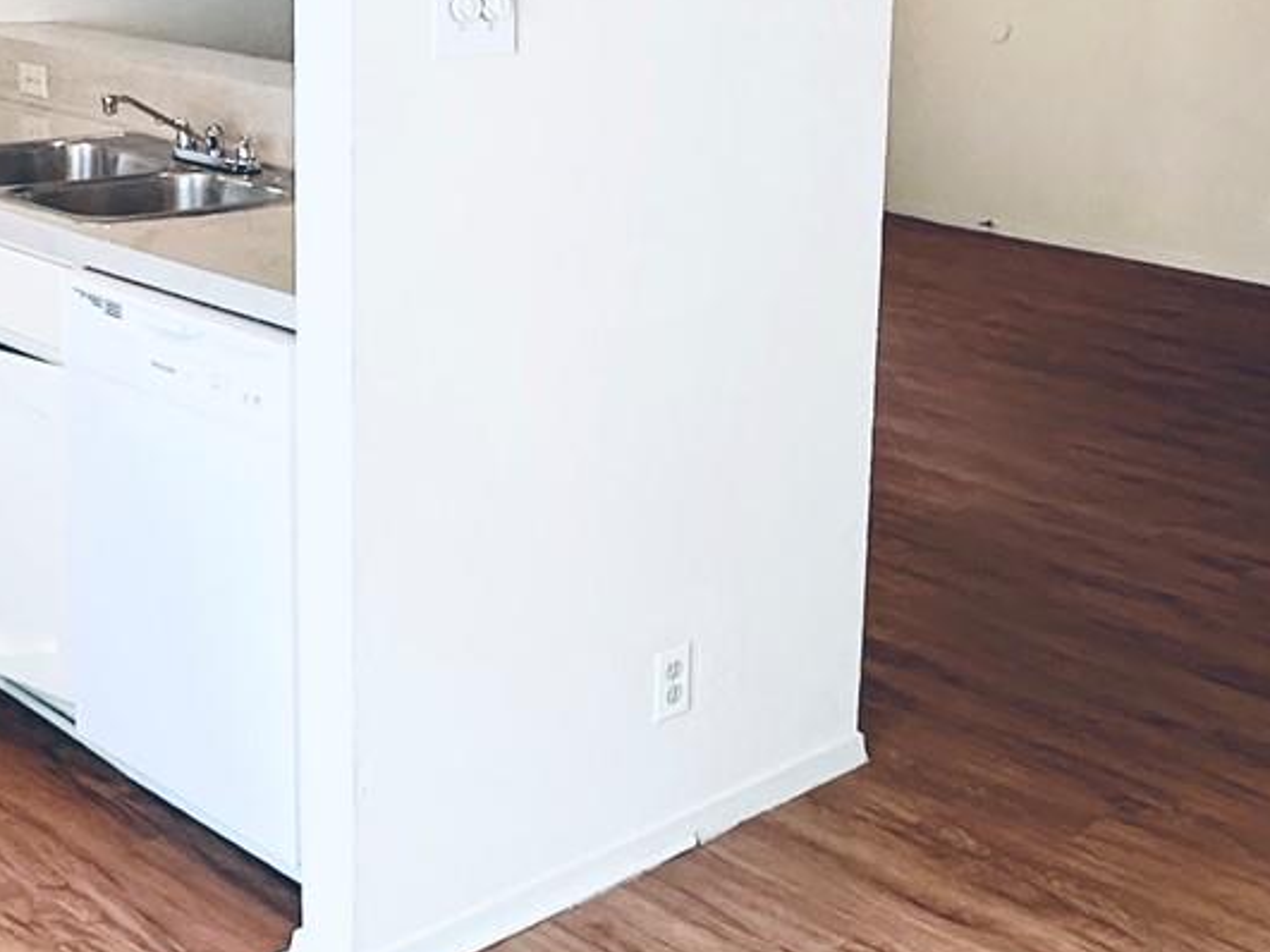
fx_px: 1981
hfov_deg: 35.3
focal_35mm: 54
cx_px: 818
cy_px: 213
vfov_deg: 26.6
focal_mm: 2.22
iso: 250
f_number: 2.2
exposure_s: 1/60
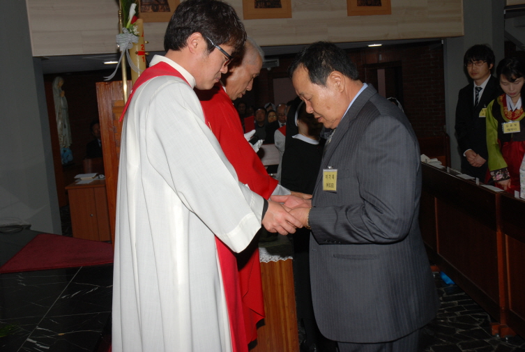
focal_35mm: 44
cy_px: 176
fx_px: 635
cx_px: 262
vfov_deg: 31.0
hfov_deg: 44.9
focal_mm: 29
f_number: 7.1
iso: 200
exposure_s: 1/60
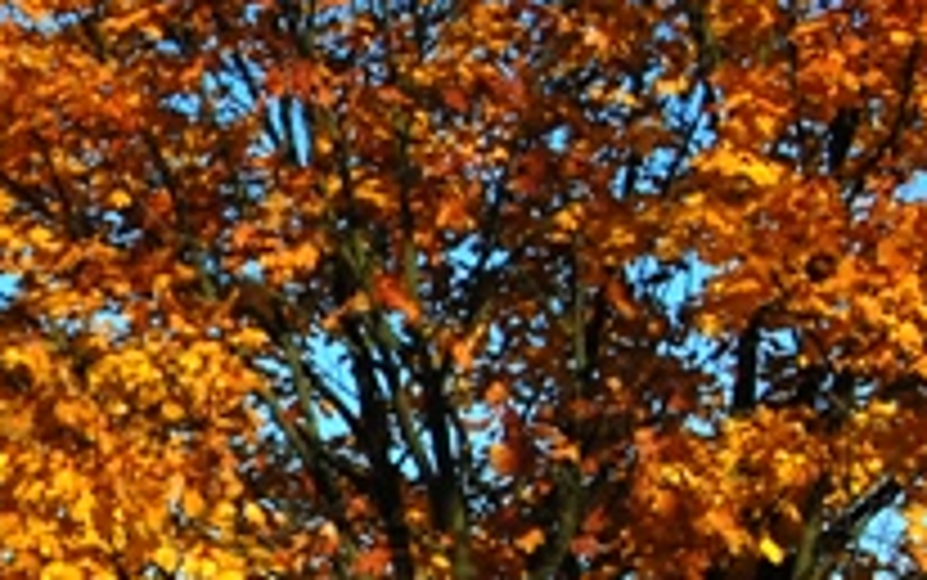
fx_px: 4651
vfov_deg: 7.1
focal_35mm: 184
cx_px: -166
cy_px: 517
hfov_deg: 11.2
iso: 400
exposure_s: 1/800
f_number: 8
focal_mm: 31
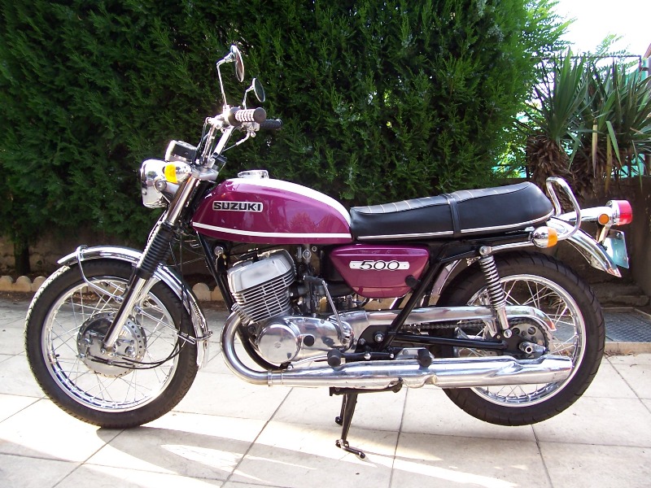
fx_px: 639
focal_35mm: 34
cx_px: 326
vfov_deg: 41.8
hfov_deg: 54.0
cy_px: 244
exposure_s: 1/125
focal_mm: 5.6
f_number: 2.7
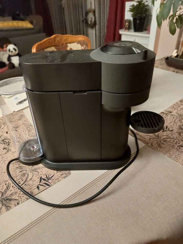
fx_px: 176
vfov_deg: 69.4
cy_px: 122
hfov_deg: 54.9
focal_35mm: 25
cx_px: 92
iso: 800
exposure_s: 1/25
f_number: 1.8
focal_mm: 5.23
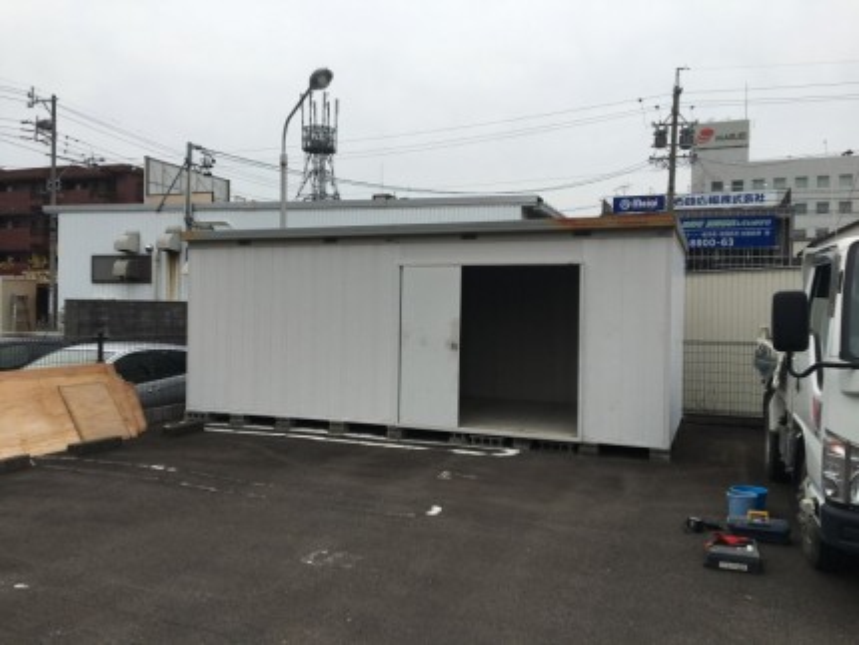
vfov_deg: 48.3
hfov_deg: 61.6
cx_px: 430
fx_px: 720
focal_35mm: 29
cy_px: 322
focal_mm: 4.15
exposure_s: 1/1068
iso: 25
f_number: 2.2
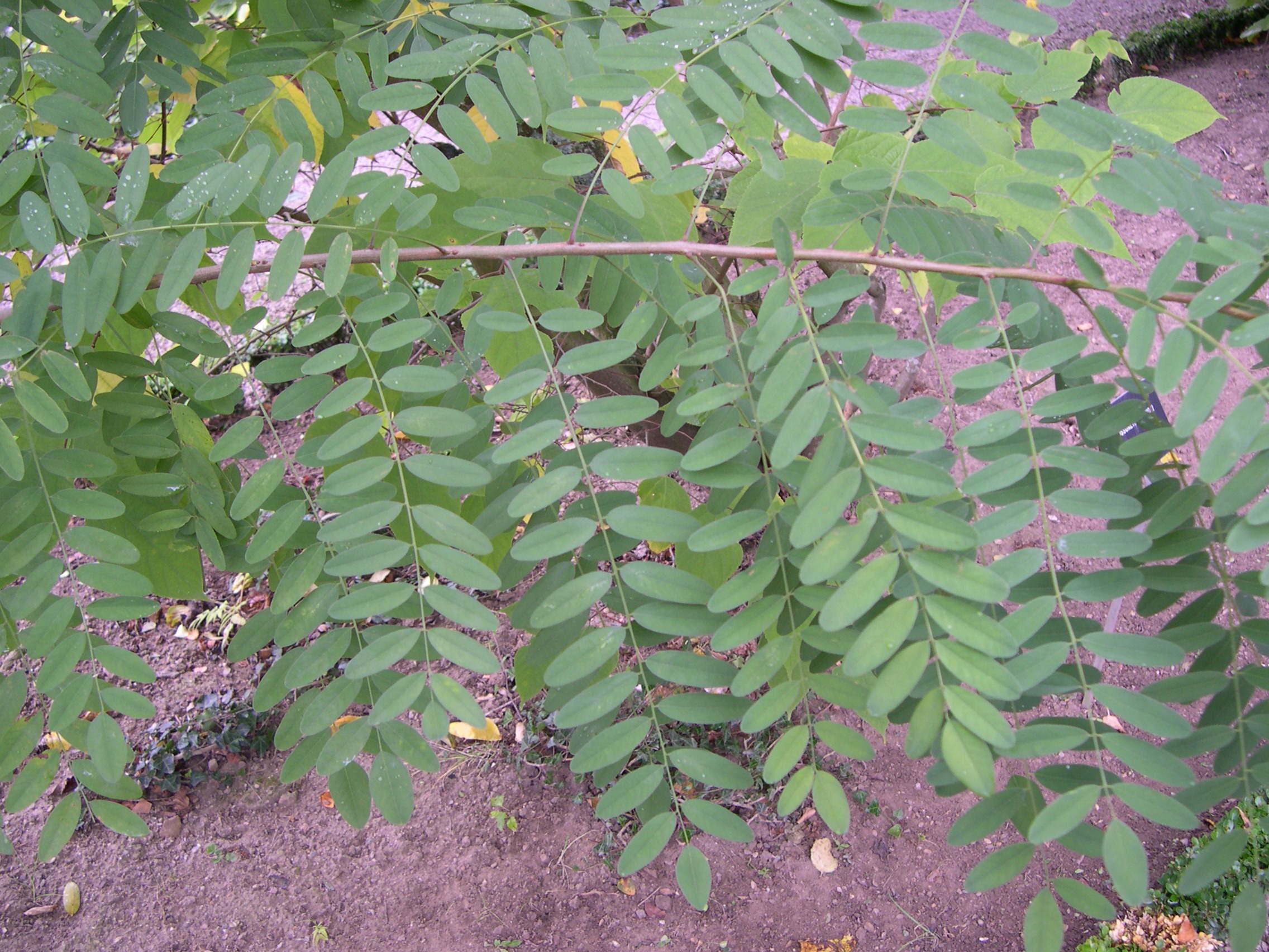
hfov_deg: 49.0
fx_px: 1393
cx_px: 634
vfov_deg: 37.7
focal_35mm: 38
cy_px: 476
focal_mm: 8
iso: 100
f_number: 2.8
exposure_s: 1/39
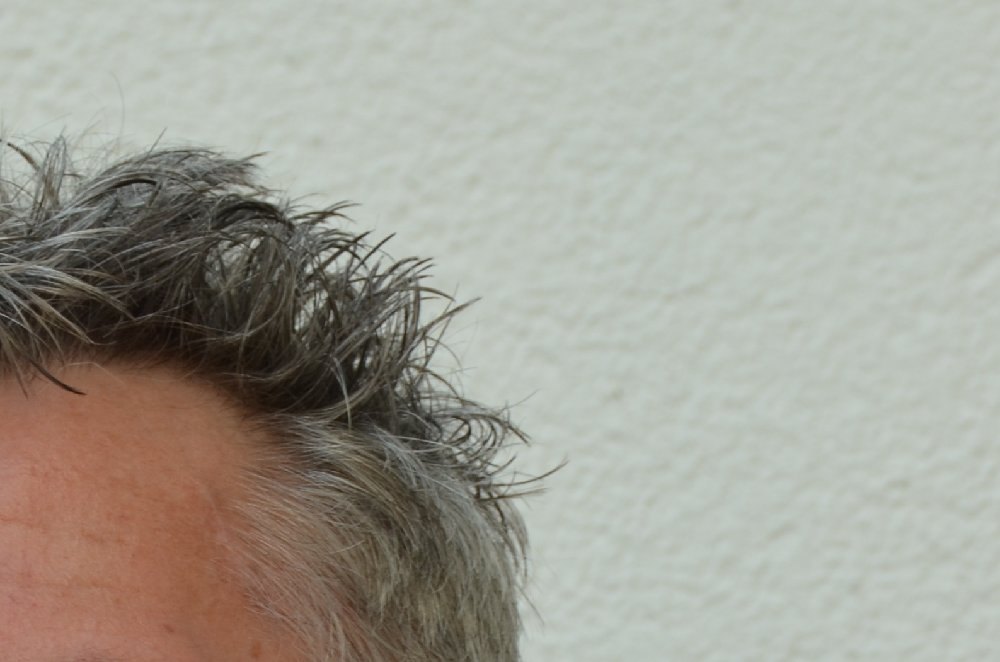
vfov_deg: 4.2
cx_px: 239
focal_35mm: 326
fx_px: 9036
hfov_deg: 6.3
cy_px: 855
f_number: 7.1
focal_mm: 70
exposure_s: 1/200
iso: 200
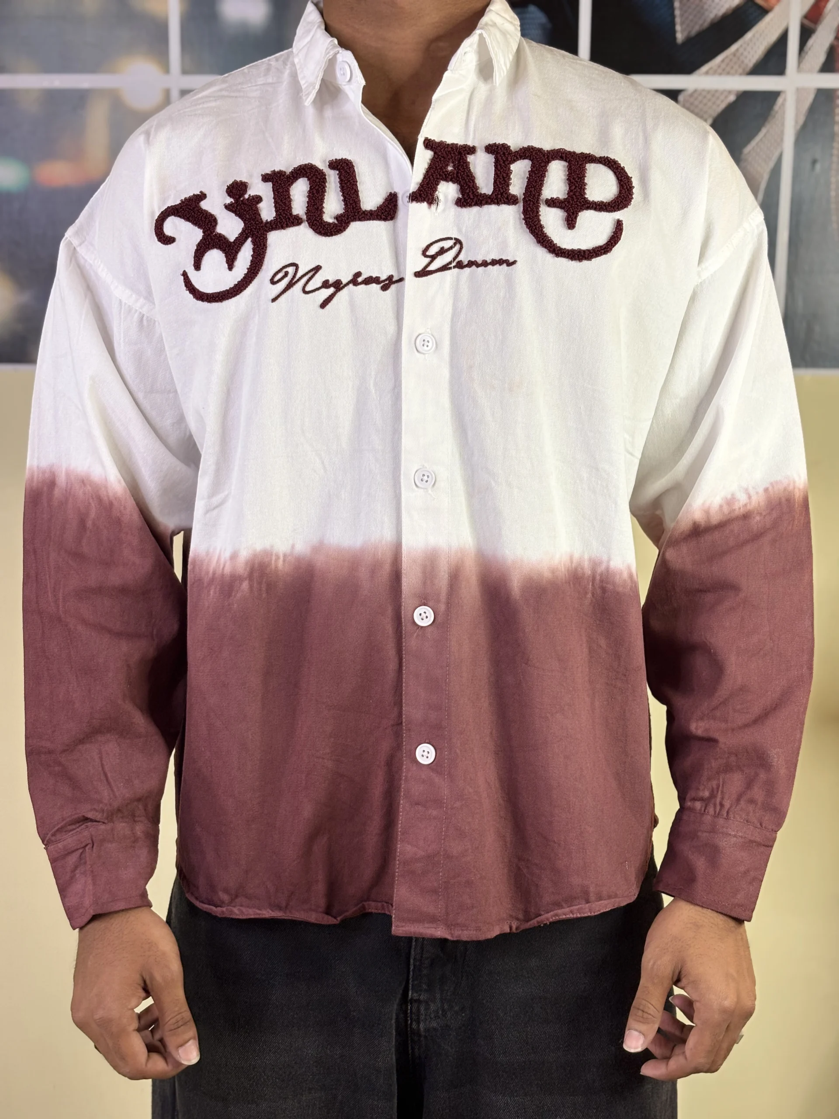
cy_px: 560
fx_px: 1680
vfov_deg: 36.8
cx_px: 420
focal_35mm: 52
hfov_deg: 28.0
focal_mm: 5.96
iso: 64
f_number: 1.6
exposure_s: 1/50
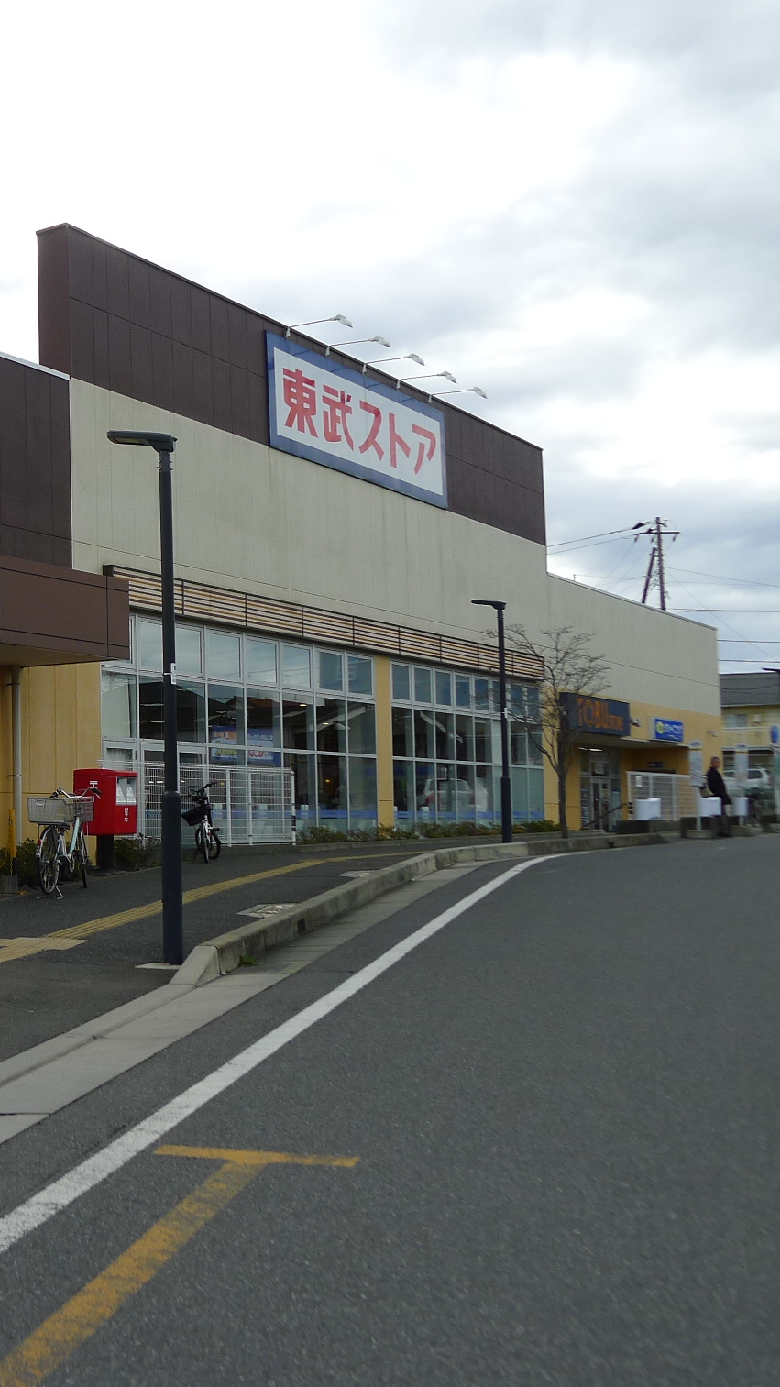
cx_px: -145
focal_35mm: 59
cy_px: 686
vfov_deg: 35.4
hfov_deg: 19.3
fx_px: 2169
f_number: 3.5
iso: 80
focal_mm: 8.5
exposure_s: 1/500
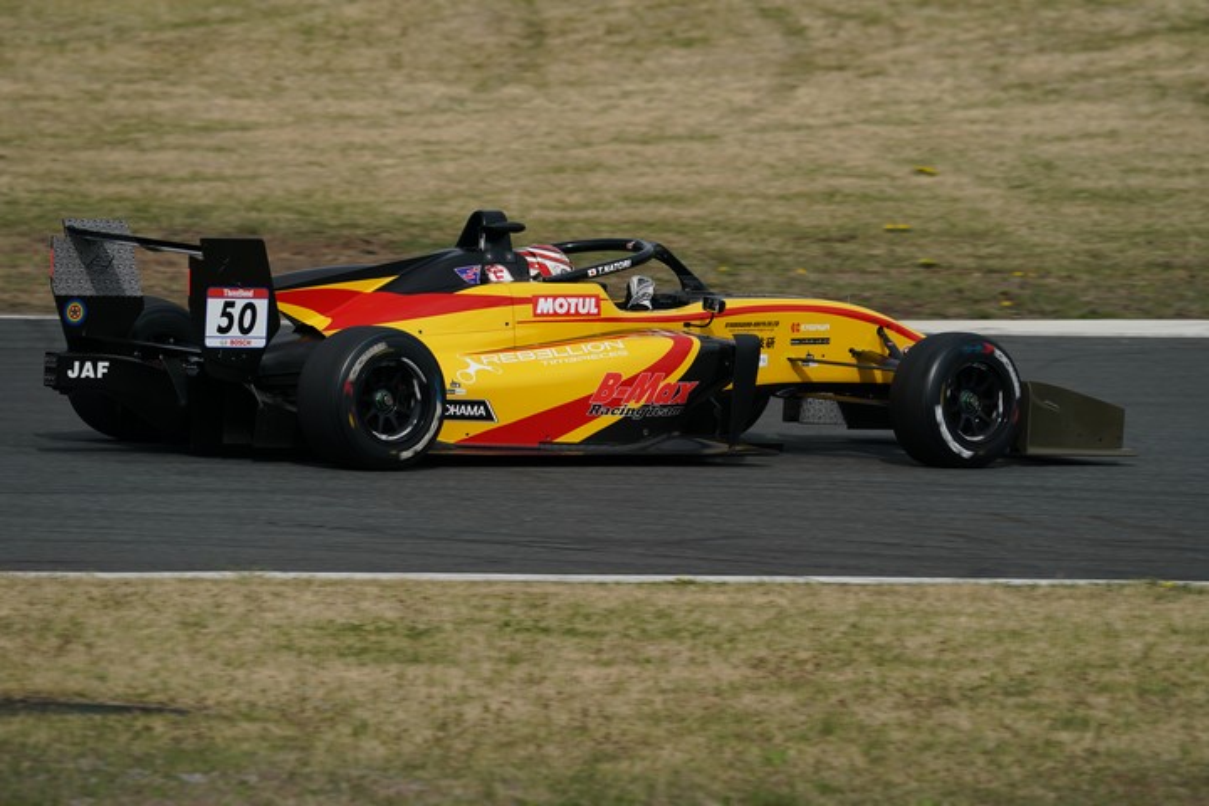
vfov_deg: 2.3
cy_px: 403
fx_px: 20148
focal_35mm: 600
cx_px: 604
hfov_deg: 3.4
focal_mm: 600
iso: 200
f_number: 10
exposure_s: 1/640
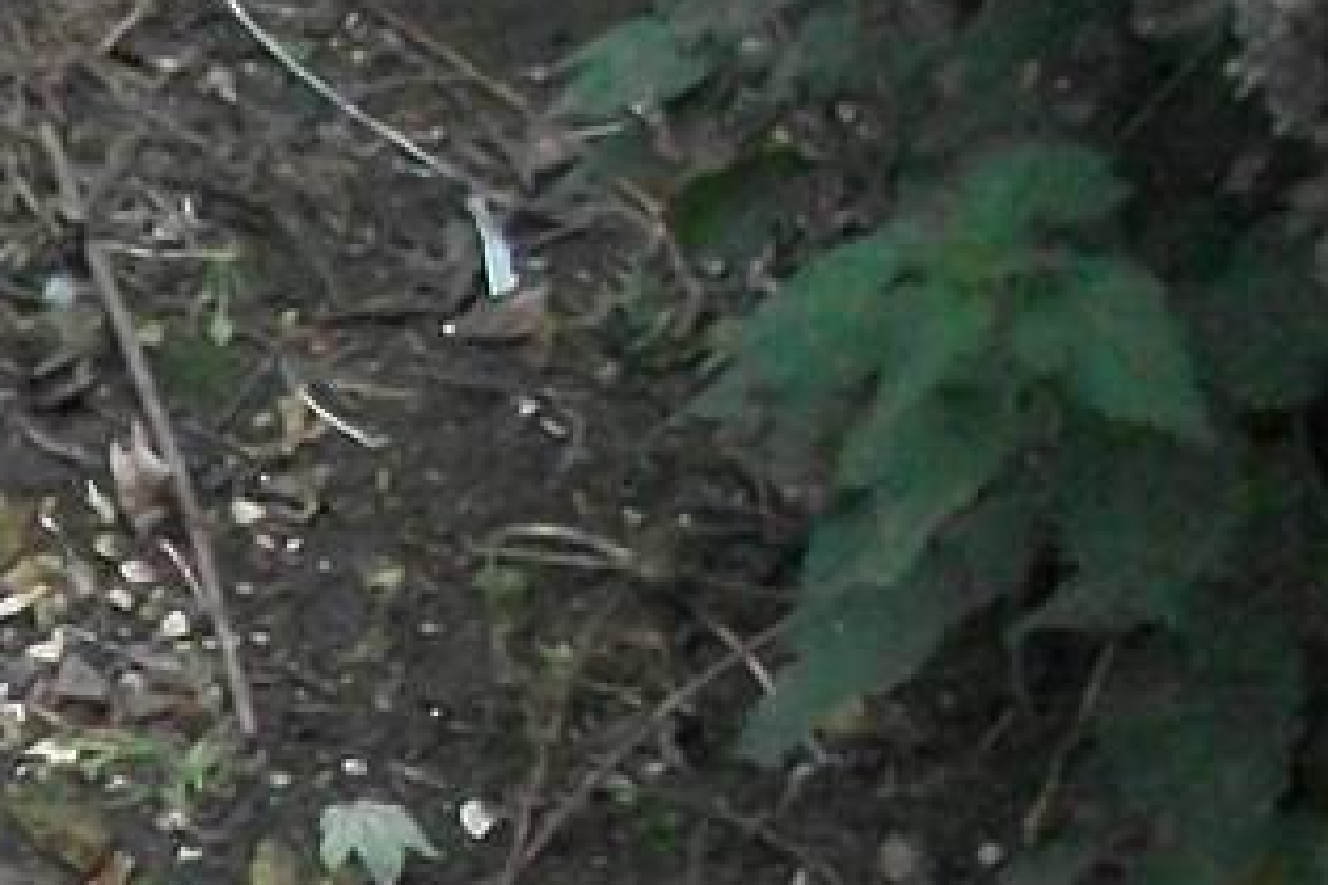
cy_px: 1964
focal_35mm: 169
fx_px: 6234
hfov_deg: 10.8
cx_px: -1551
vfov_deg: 7.7
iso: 559
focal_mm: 5.7
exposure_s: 1/500
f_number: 2.9
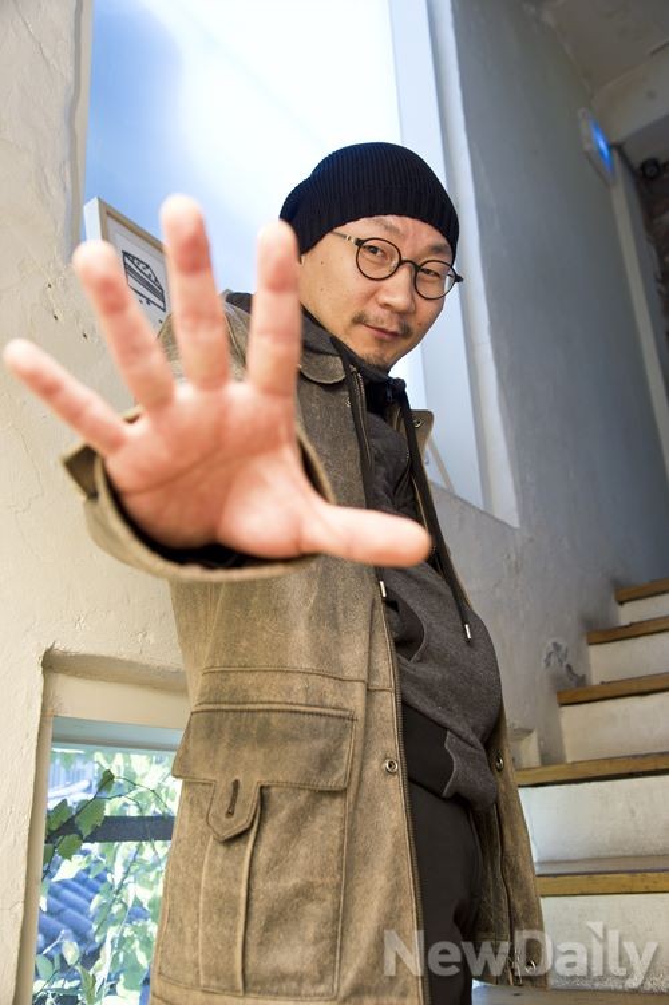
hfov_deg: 41.1
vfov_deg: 58.7
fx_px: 893
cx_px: 334
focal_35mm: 32
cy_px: 502
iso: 800
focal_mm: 32
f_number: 5.6
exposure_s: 1/200
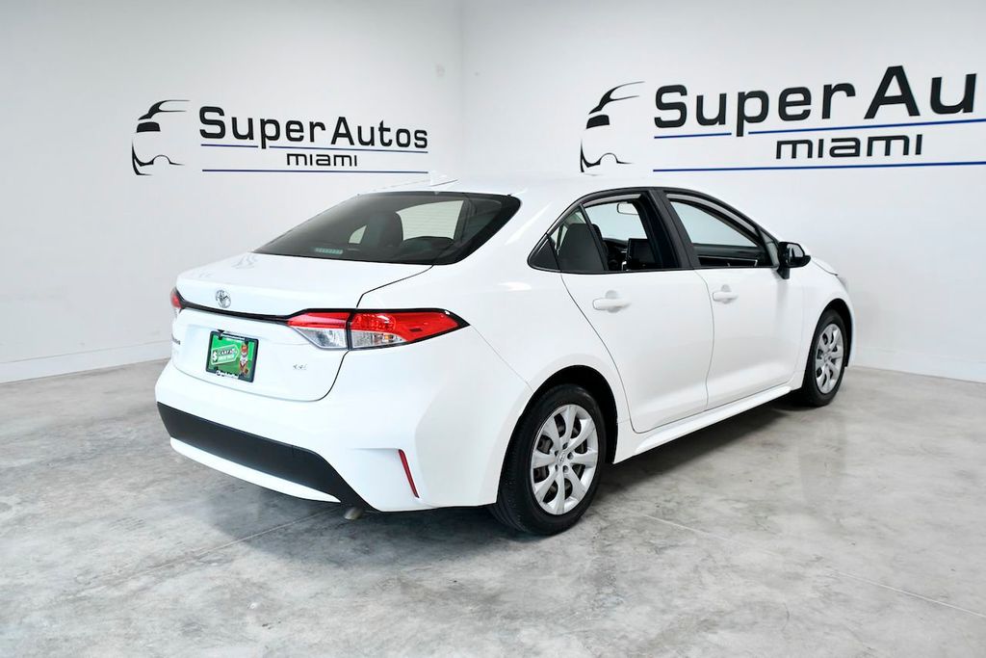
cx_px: 493
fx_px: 877
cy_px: 329
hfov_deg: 58.7
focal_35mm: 32
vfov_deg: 41.1
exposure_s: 1/1000
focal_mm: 32
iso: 2500
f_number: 4.5
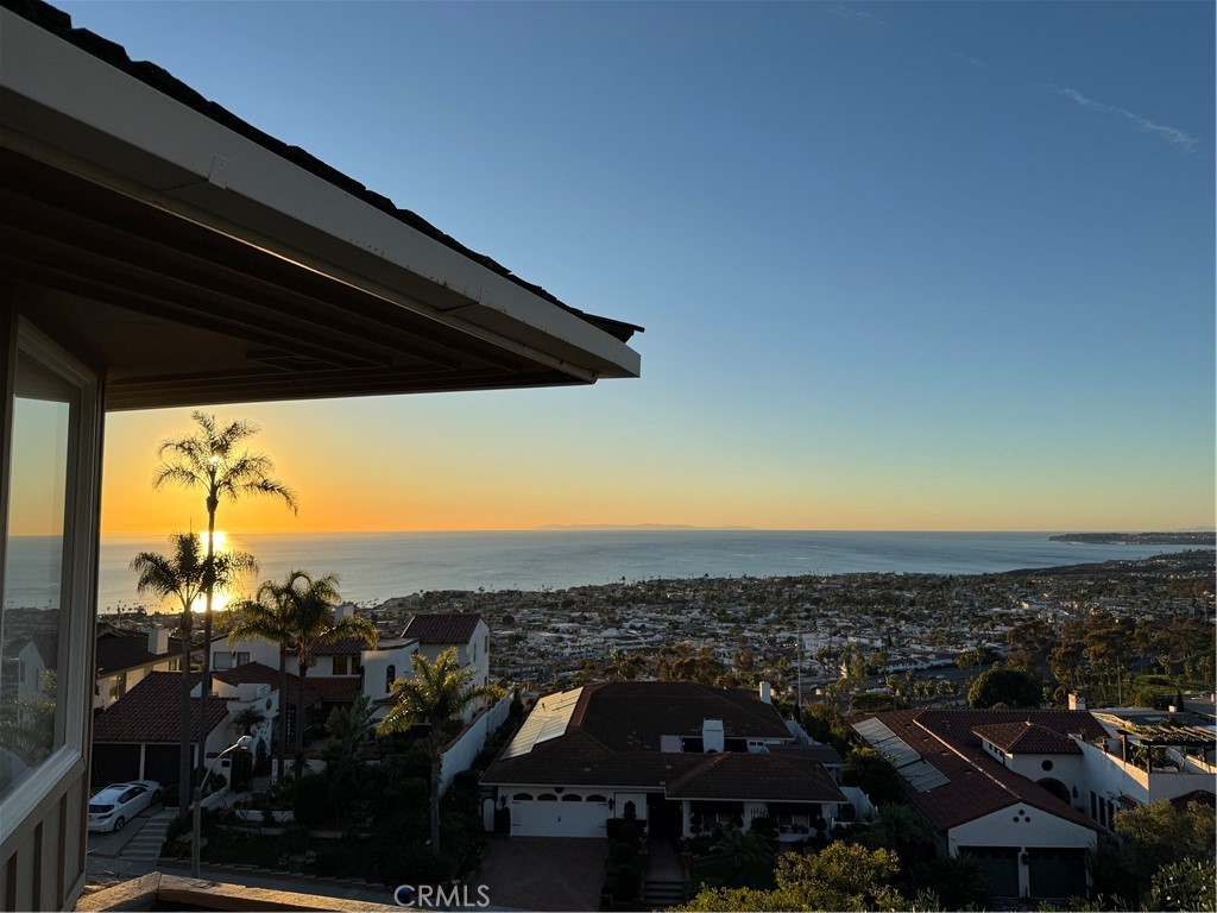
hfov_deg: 71.6
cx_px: 608
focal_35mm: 24
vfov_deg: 56.8
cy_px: 456
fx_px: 844
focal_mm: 6.76
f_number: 1.78
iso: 80
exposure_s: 1/4049
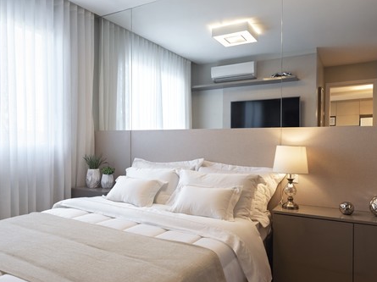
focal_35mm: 27
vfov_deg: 51.3
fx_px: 294
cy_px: 145
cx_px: 186
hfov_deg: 65.4
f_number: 6.3
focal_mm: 24
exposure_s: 1/80
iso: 800
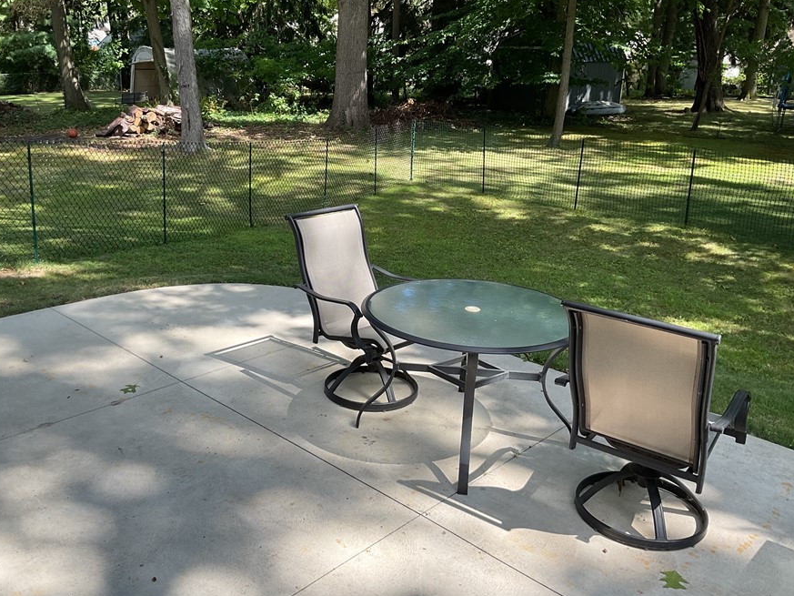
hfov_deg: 53.8
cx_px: 351
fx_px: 780
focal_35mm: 34
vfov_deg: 41.8
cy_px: 271
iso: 16
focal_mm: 3
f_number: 1.8
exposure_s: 1/375
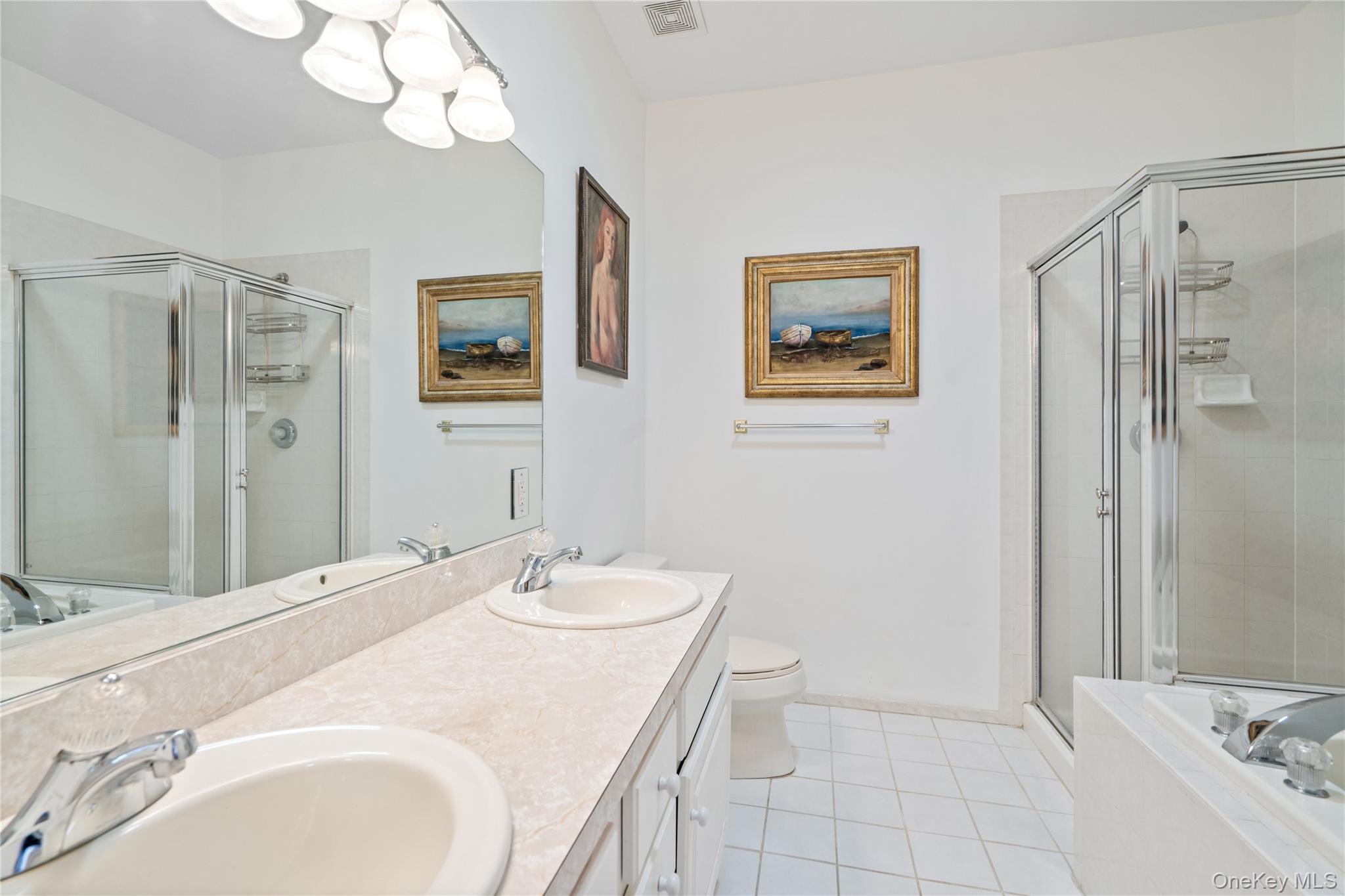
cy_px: 448
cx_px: 672
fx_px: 598
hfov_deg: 96.7
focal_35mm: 16
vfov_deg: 73.7
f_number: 7.1
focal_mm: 16
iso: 800
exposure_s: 1/10
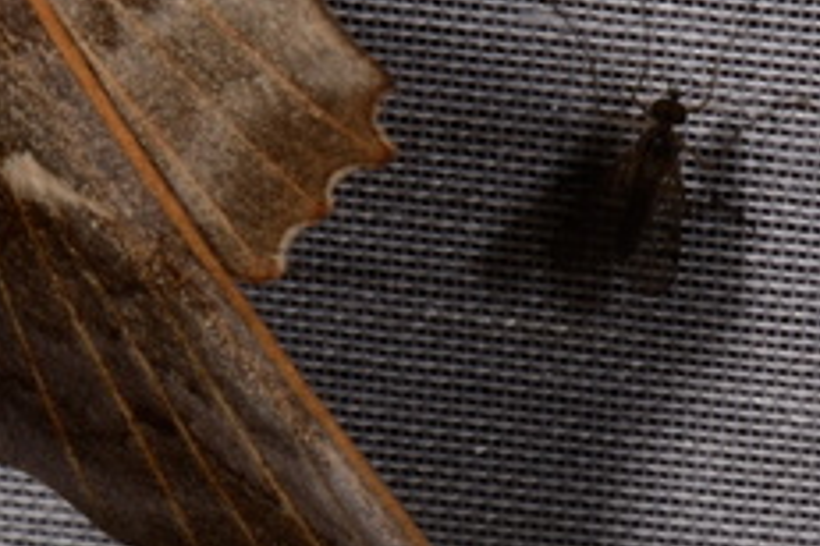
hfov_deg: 4.7
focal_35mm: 437
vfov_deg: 3.1
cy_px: -64
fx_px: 9947
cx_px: -497
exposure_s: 1/60
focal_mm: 85
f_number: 32
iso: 100
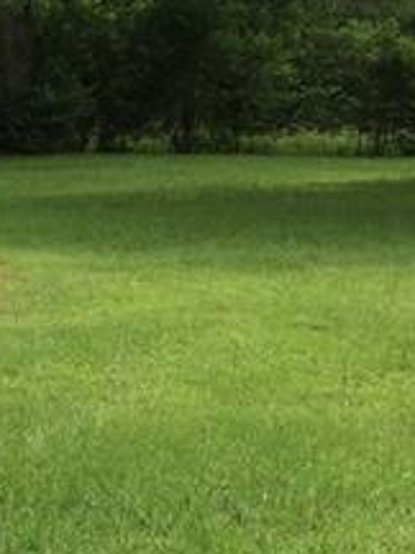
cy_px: 323
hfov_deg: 13.4
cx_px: -236
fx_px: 1646
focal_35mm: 103
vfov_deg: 19.1
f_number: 2.2
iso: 32
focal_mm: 4.15
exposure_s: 1/920
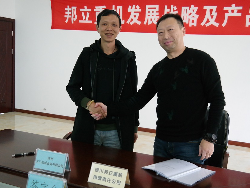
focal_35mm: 40
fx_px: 289
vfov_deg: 36.0
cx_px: 116
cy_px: 96
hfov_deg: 46.8
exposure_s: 1/50
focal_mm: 24
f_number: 4
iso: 1600
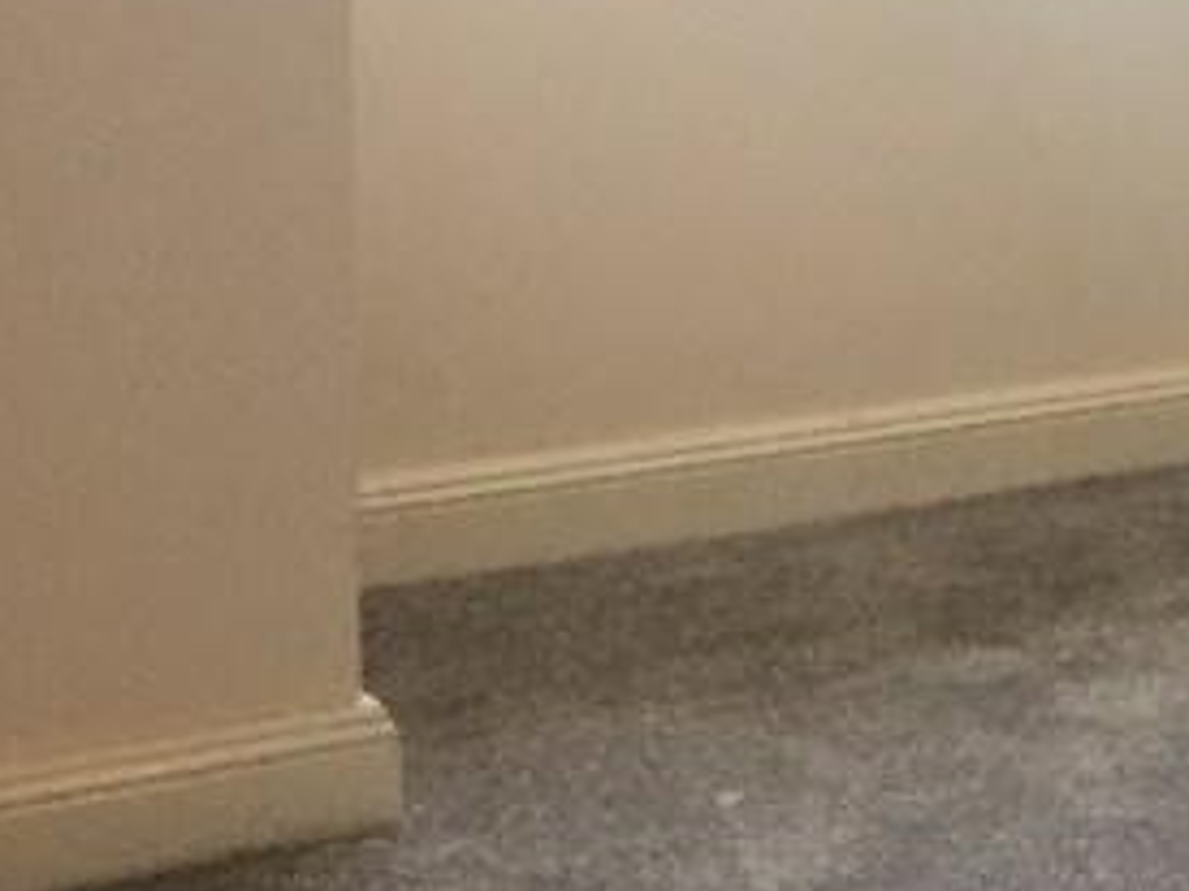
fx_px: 3708
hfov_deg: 16.2
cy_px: -199
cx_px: 1920
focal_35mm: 108
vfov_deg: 13.3
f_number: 2.2
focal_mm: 4.15
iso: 64
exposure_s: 1/33
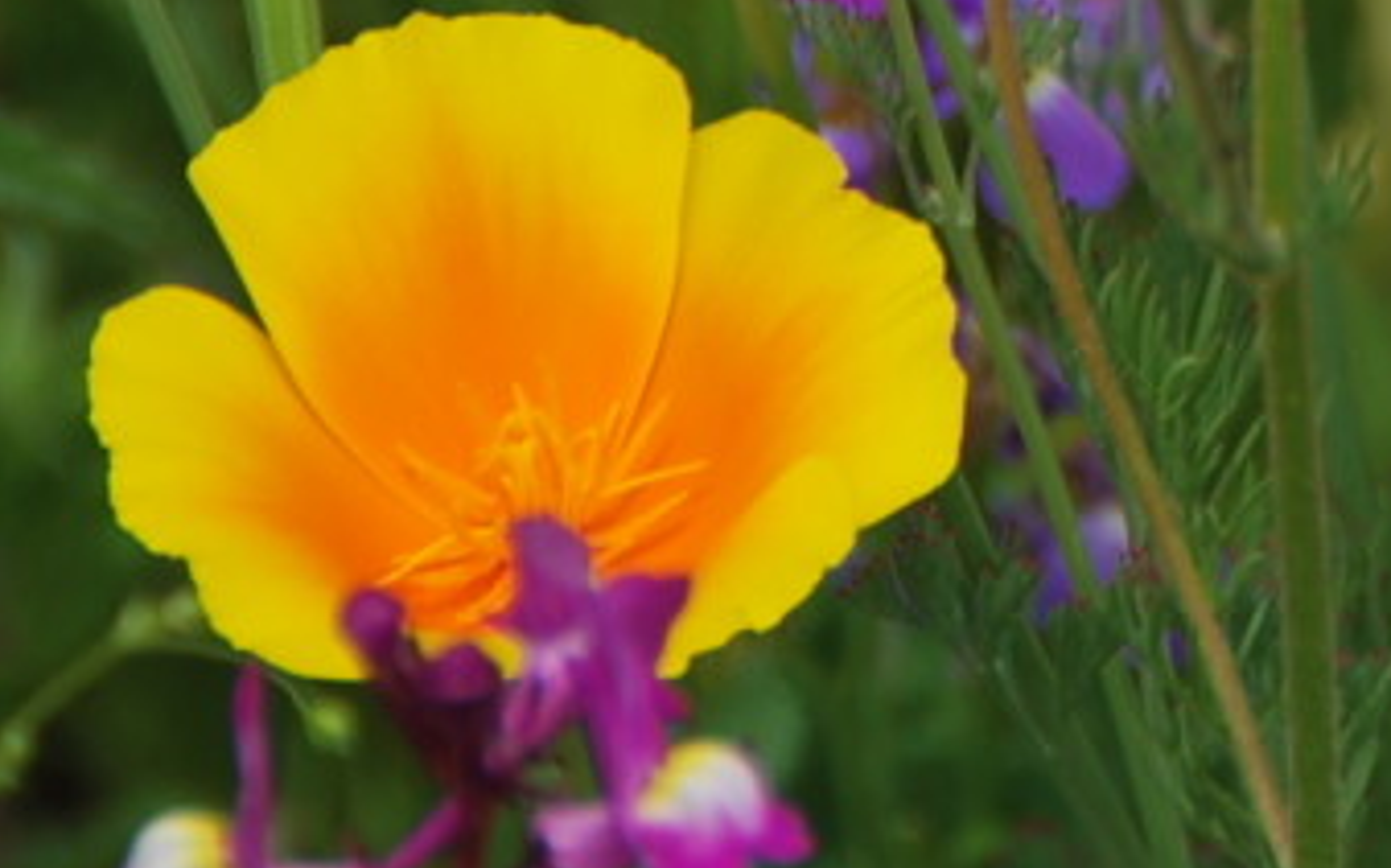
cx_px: 2389
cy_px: -516
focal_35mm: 1226
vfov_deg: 1.1
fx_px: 46461
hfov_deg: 1.7
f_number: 7.1
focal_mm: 200
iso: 100
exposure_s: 1/400
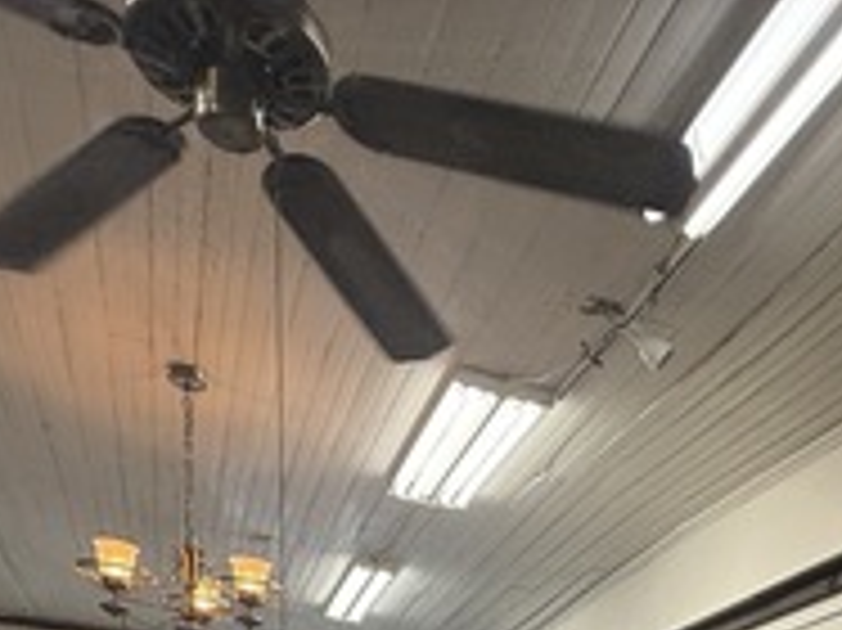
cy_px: 1008
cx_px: 666
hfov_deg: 40.5
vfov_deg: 23.6
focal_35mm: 45
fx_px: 1094
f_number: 2.2
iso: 200
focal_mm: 2.22
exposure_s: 1/120
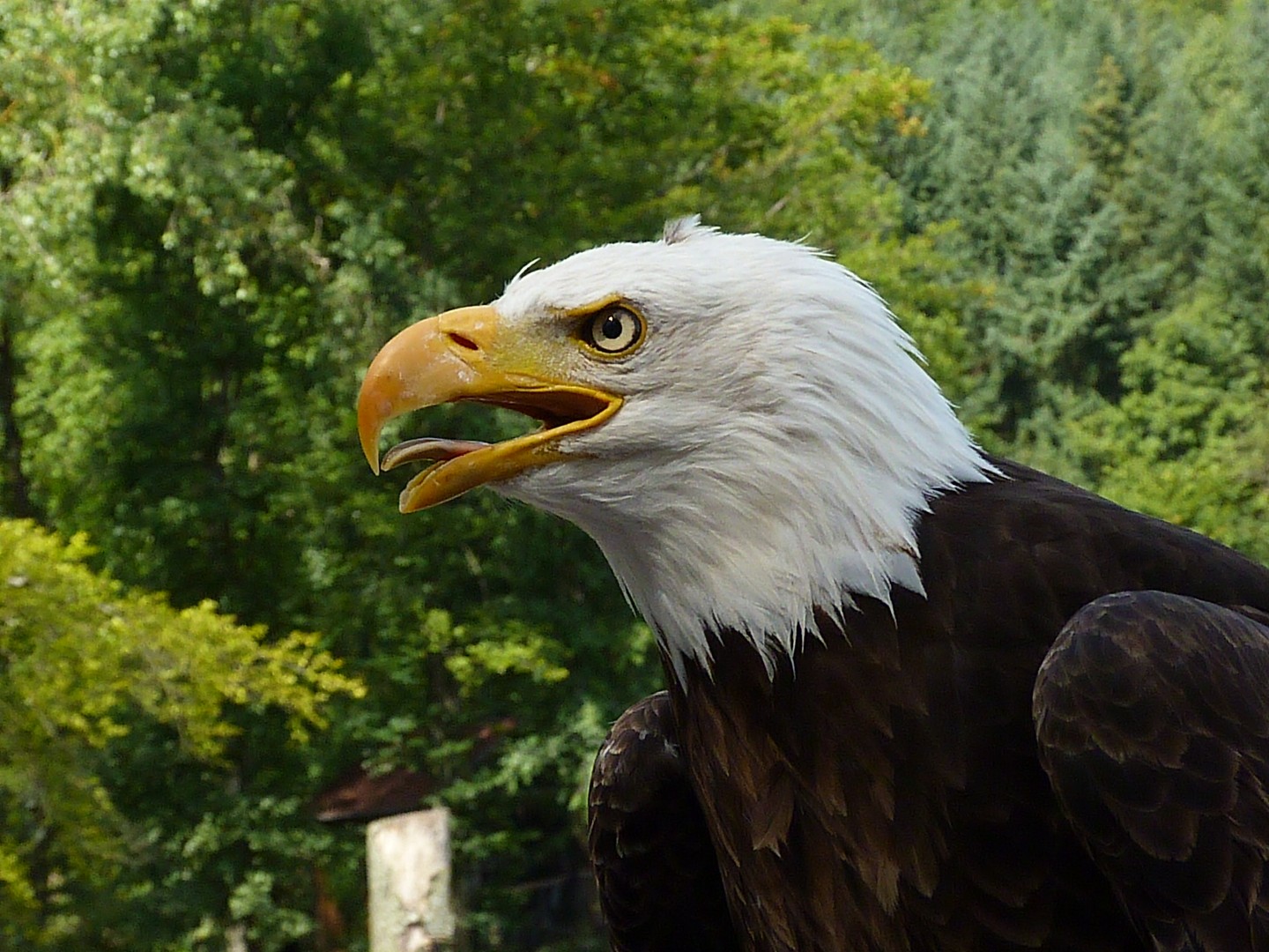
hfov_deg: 19.4
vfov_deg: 14.6
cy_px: 476
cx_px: 634
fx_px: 3703
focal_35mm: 101
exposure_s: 1/1000
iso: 800
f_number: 5.6
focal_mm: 18.2
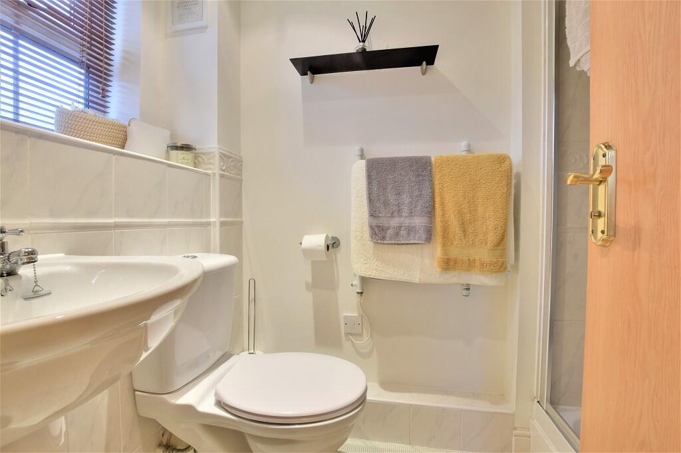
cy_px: 226
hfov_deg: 100.4
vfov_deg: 77.3
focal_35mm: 15
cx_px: 340
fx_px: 284
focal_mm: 10
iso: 100
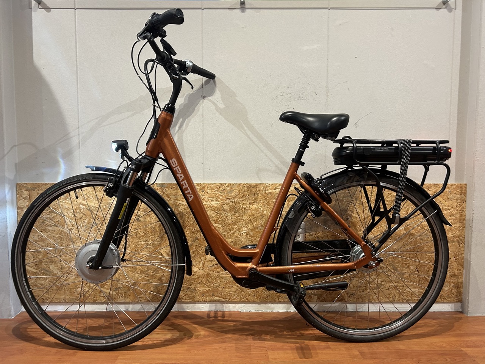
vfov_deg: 53.1
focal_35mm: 26
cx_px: 242
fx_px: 364
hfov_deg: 67.3
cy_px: 182
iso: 125
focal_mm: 5.7
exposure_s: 1/50
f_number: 1.5
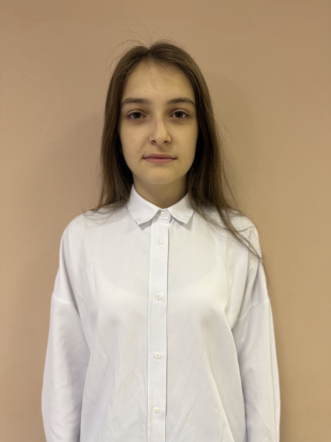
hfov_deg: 56.8
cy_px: 221
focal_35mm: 24
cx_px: 166
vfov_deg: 71.6
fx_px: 306
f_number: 1.78
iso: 200
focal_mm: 6.76
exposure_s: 1/50
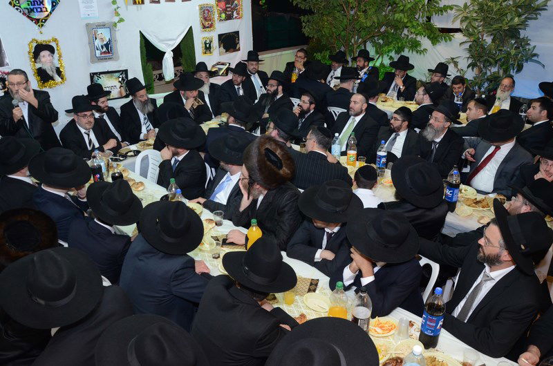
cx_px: 276
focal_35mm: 27
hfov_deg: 67.5
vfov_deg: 47.7
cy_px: 183
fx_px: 414
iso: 1600
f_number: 5
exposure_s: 1/60
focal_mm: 18
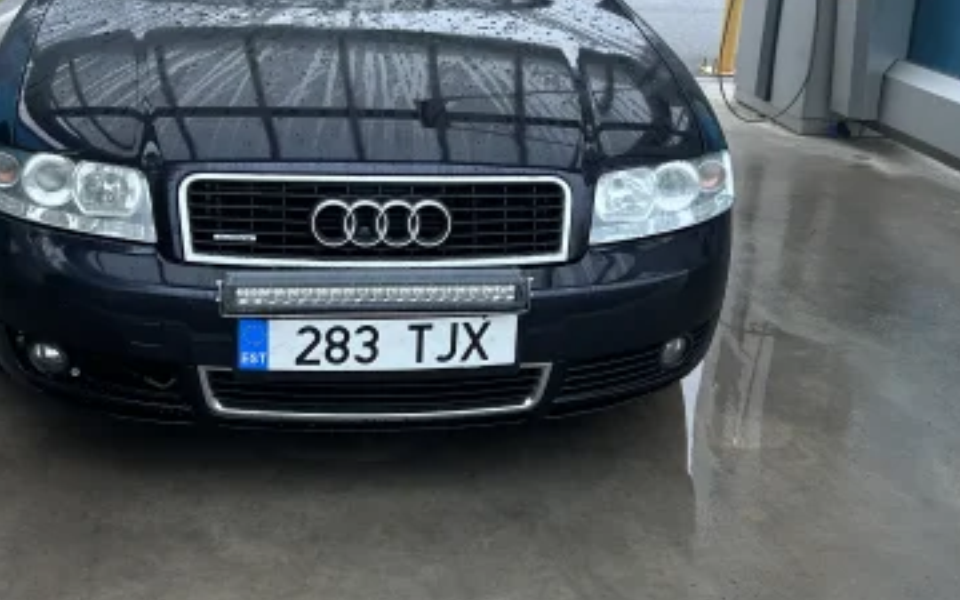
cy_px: 245
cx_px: 421
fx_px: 1282
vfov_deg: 26.3
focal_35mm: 49
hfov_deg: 41.0
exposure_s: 1/121
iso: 100
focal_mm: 5.7
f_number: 1.5
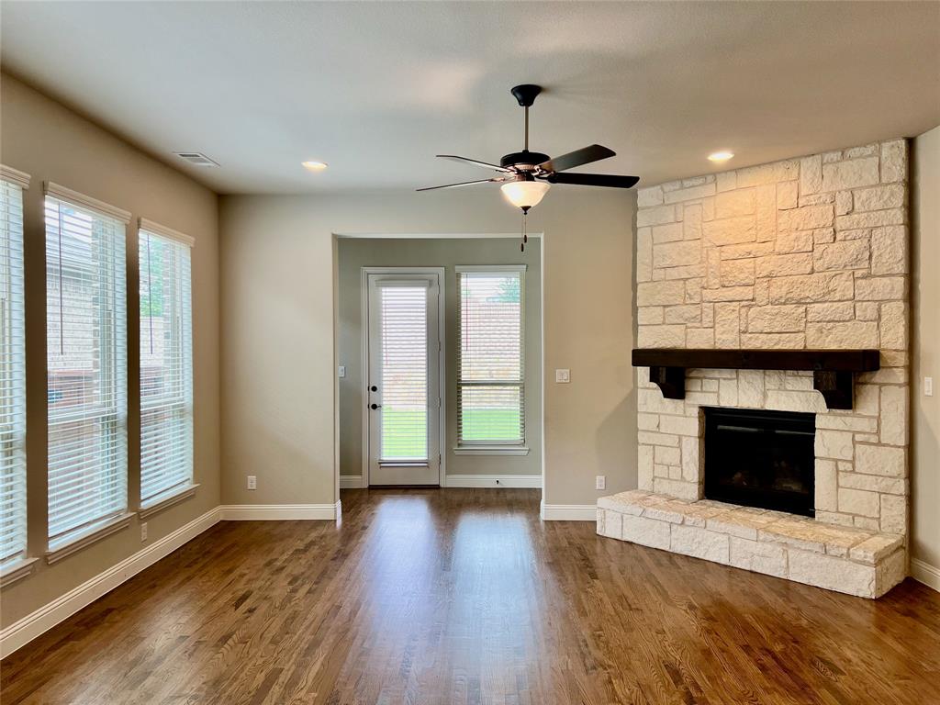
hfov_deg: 67.3
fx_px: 706
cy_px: 352
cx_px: 470
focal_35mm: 26
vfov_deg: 53.1
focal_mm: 5.7
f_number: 1.5
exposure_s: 1/162
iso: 50
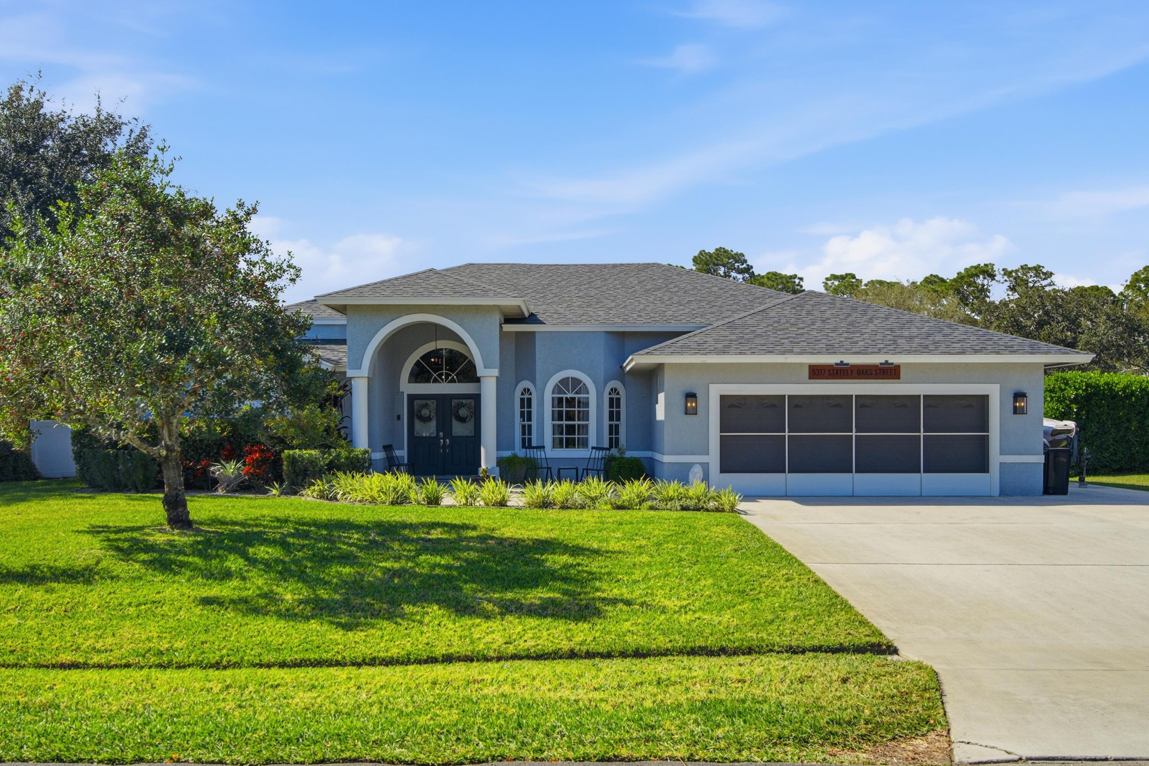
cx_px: 574
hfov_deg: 60.3
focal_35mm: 31
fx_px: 989
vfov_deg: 42.3
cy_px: 383
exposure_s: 1/8000
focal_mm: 31
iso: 800
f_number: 8
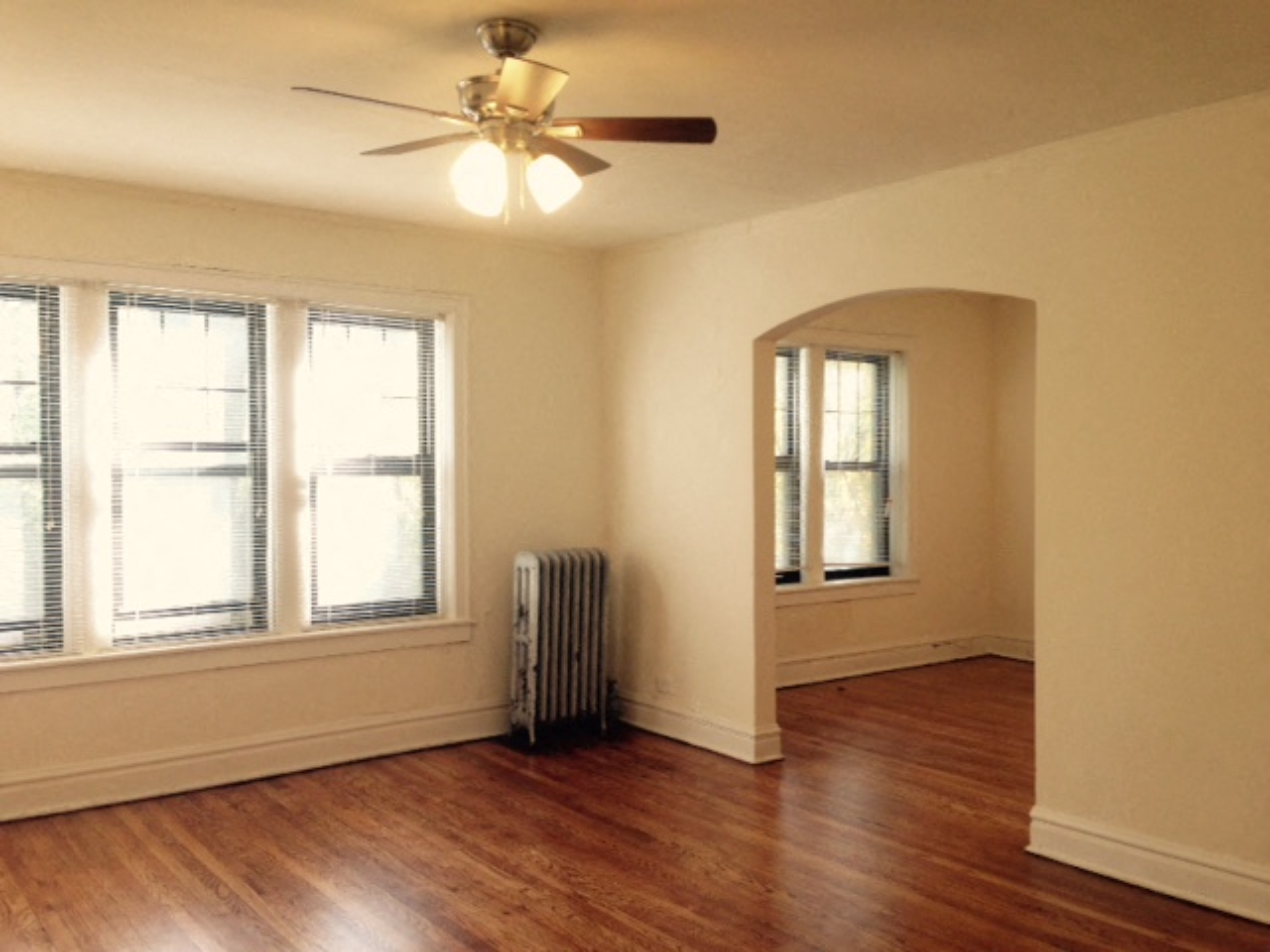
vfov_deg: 42.9
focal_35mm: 33
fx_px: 1211
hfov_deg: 55.4
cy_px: 476
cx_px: 635
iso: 50
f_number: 2.4
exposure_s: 1/30
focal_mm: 4.12
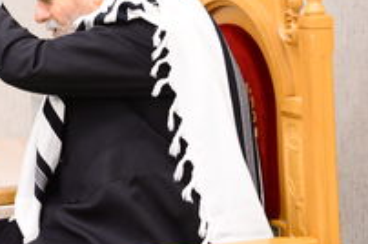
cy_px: 29
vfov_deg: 14.2
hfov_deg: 20.9
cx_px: 18
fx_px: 970
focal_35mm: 95
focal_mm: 48
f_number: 5.6
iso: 3200
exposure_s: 1/100
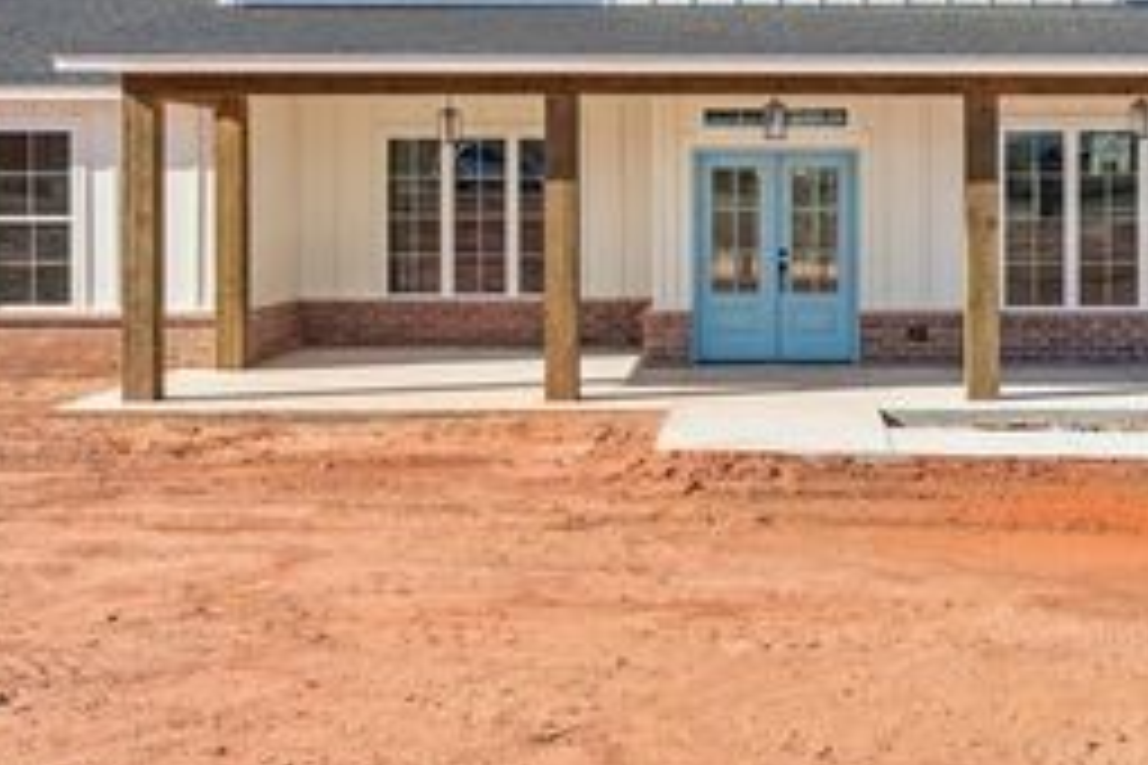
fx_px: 1626
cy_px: 205
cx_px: 774
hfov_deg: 38.4
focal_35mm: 51
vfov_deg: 26.2
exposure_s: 1/1000
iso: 200
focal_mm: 26
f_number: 8
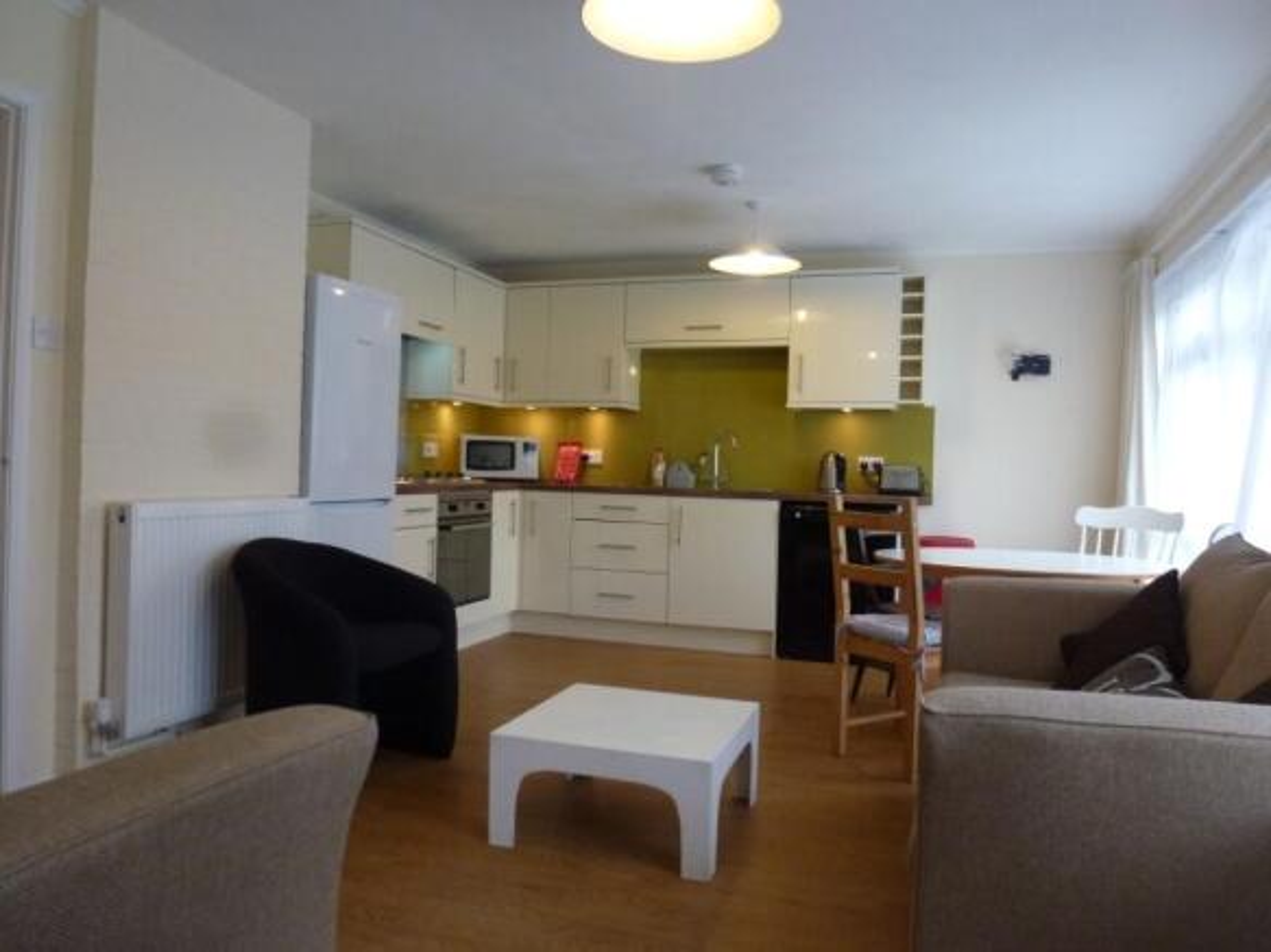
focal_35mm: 24
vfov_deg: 56.8
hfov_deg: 71.6
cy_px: 476
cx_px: 636
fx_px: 881
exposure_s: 1/60
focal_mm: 4.3
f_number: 3.3
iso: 250
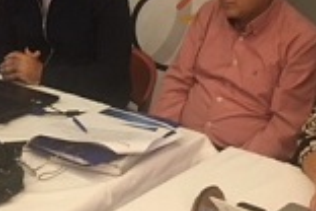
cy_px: -72
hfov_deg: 23.3
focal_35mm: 87
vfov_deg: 14.9
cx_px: 128
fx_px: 764
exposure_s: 1/33
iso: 160
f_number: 2.2
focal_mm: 4.15
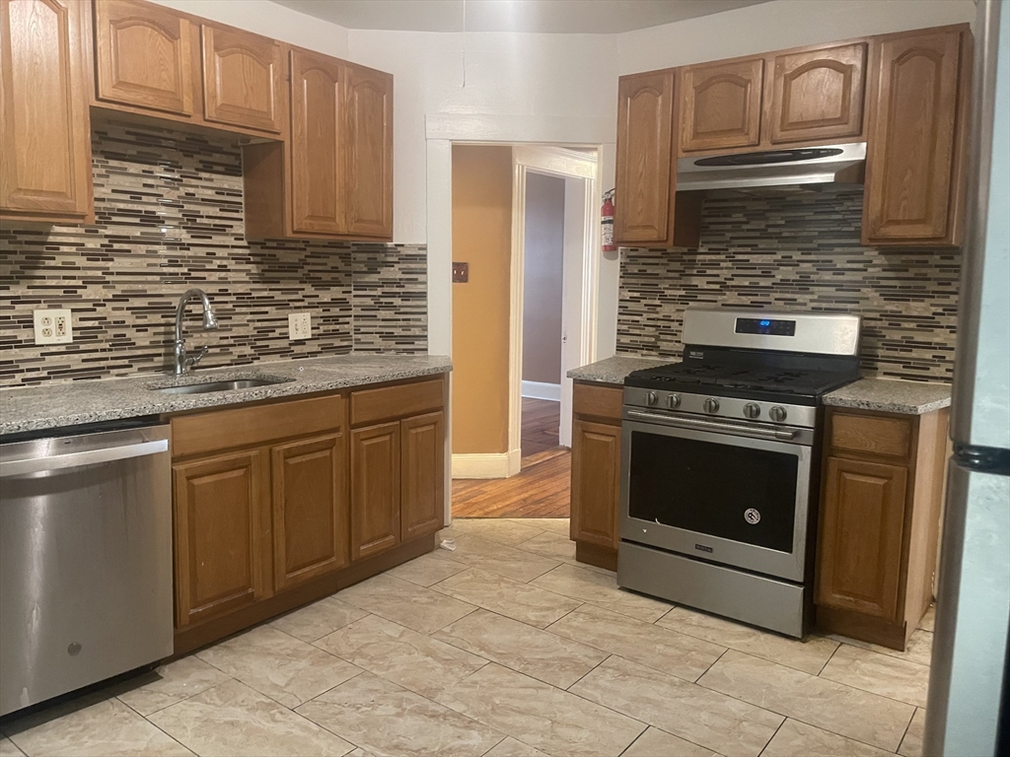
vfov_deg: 54.9
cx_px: 505
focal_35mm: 25
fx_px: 729
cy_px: 378
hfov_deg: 69.4
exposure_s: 1/40
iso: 500
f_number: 1.6
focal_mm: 5.1
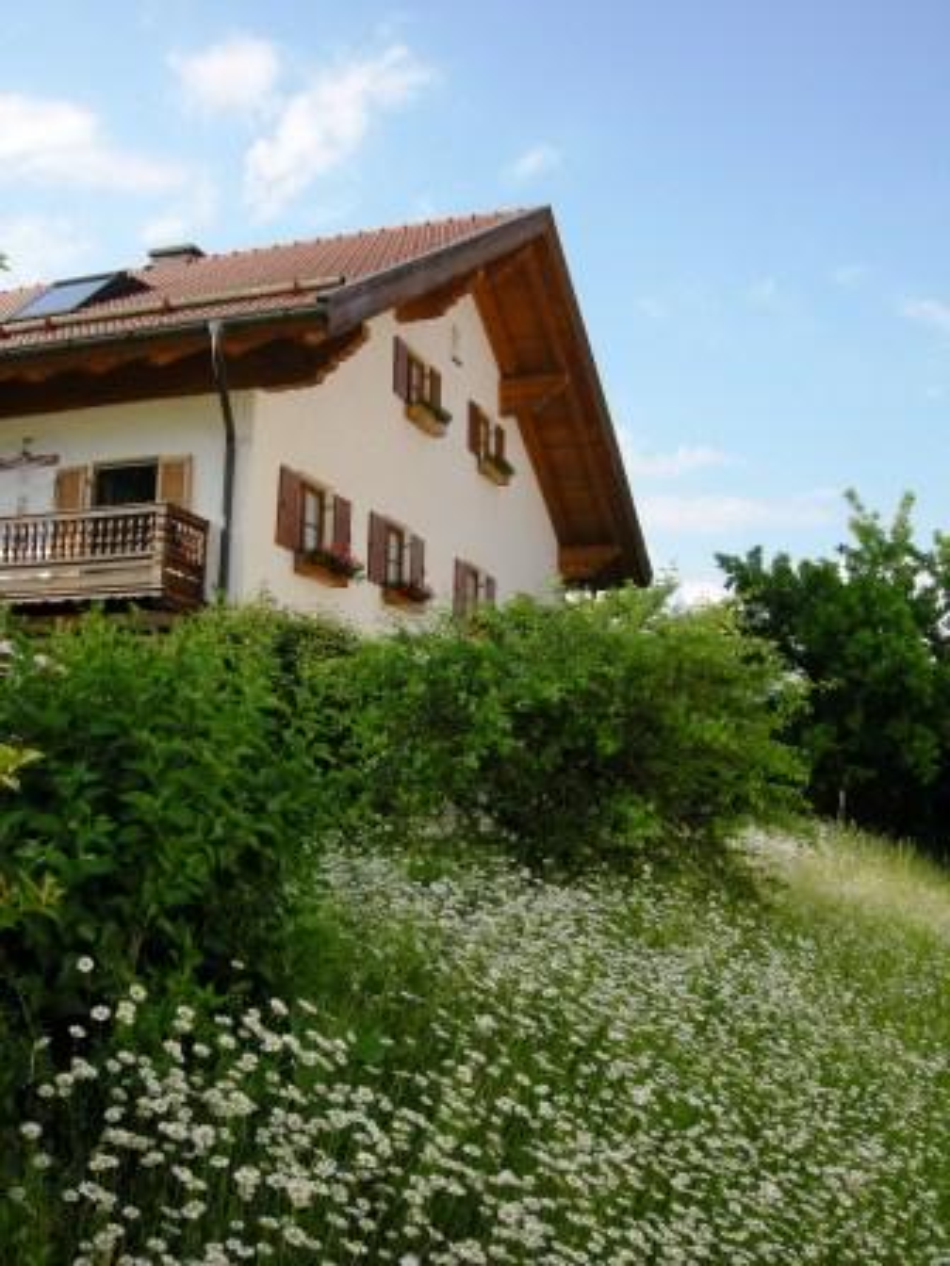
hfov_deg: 39.7
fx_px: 1317
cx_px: 475
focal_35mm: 36
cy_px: 633
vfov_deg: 51.4
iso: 64
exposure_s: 1/256
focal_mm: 7.5
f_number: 4.8
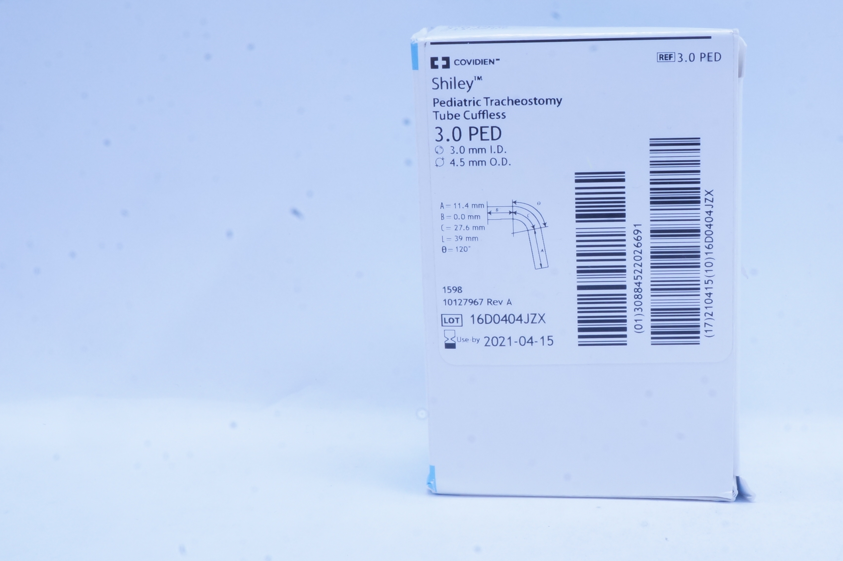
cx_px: 579
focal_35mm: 54
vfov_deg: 25.1
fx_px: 1257
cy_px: 256
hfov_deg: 36.6
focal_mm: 25
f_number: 25
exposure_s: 1/5
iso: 400
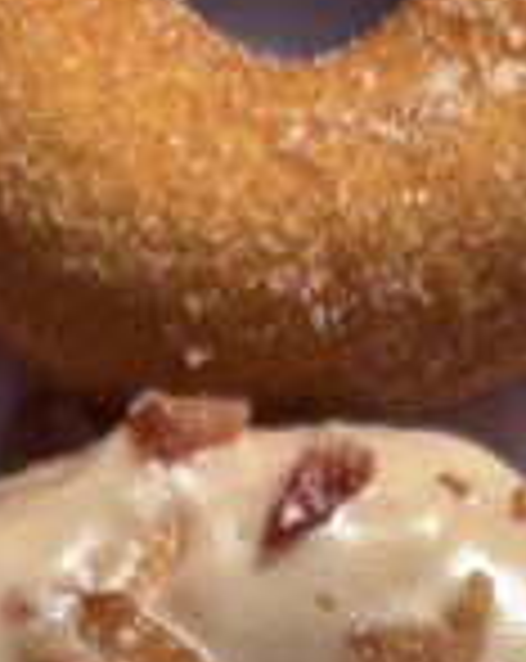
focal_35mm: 177
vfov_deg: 9.5
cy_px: 1657
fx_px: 3455
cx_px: 243
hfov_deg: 8.7
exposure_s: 1/5348
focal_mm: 5.96
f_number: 1.6
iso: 50
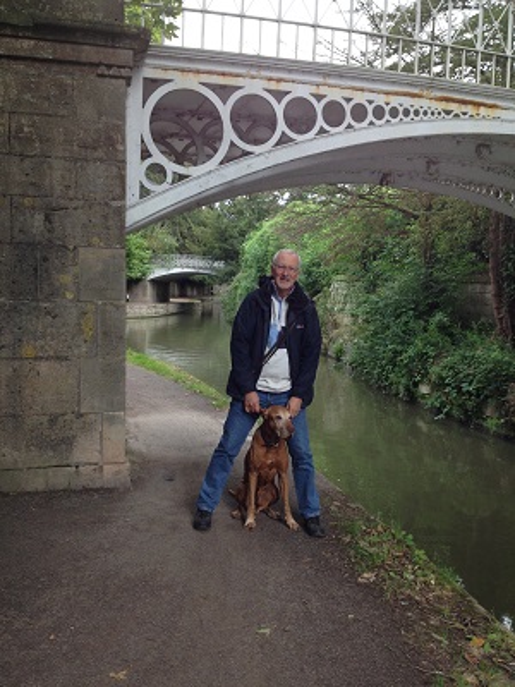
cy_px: 344
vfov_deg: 52.6
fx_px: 694
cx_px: 258
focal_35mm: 35
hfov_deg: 40.7
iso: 50
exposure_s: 1/138
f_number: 2.4
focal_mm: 4.28
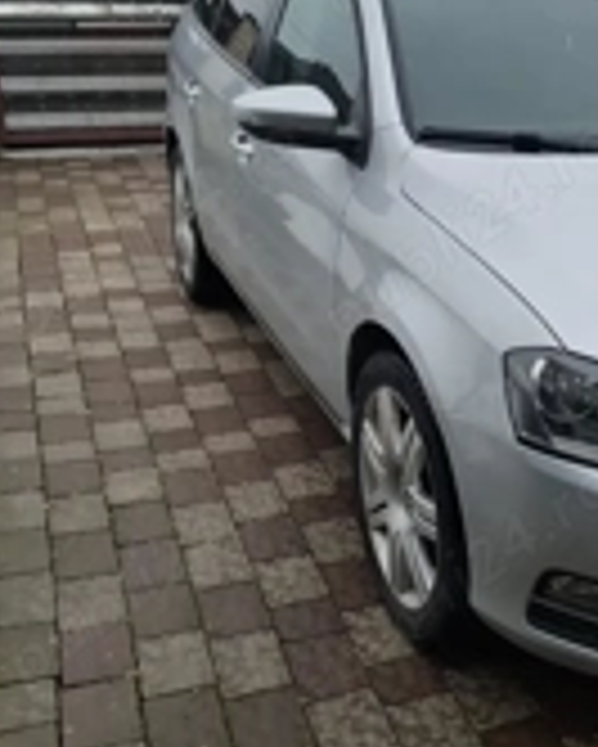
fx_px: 1194
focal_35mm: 54
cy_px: 306
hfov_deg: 26.3
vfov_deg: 34.6
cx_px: 625
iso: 50
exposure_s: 1/303
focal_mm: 5.54
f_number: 1.8
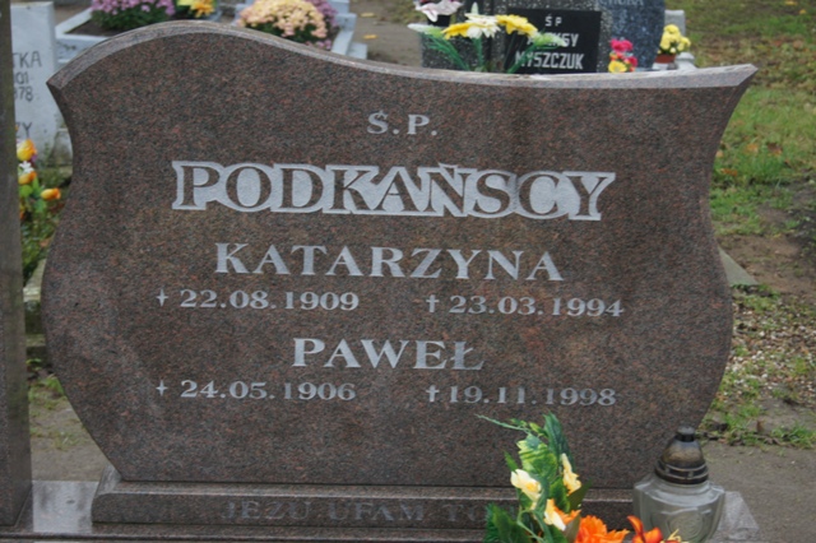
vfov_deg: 22.6
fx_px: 1359
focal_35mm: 60
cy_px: 272
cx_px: 408
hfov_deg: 33.4
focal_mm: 40
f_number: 5.6
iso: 250
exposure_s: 1/80
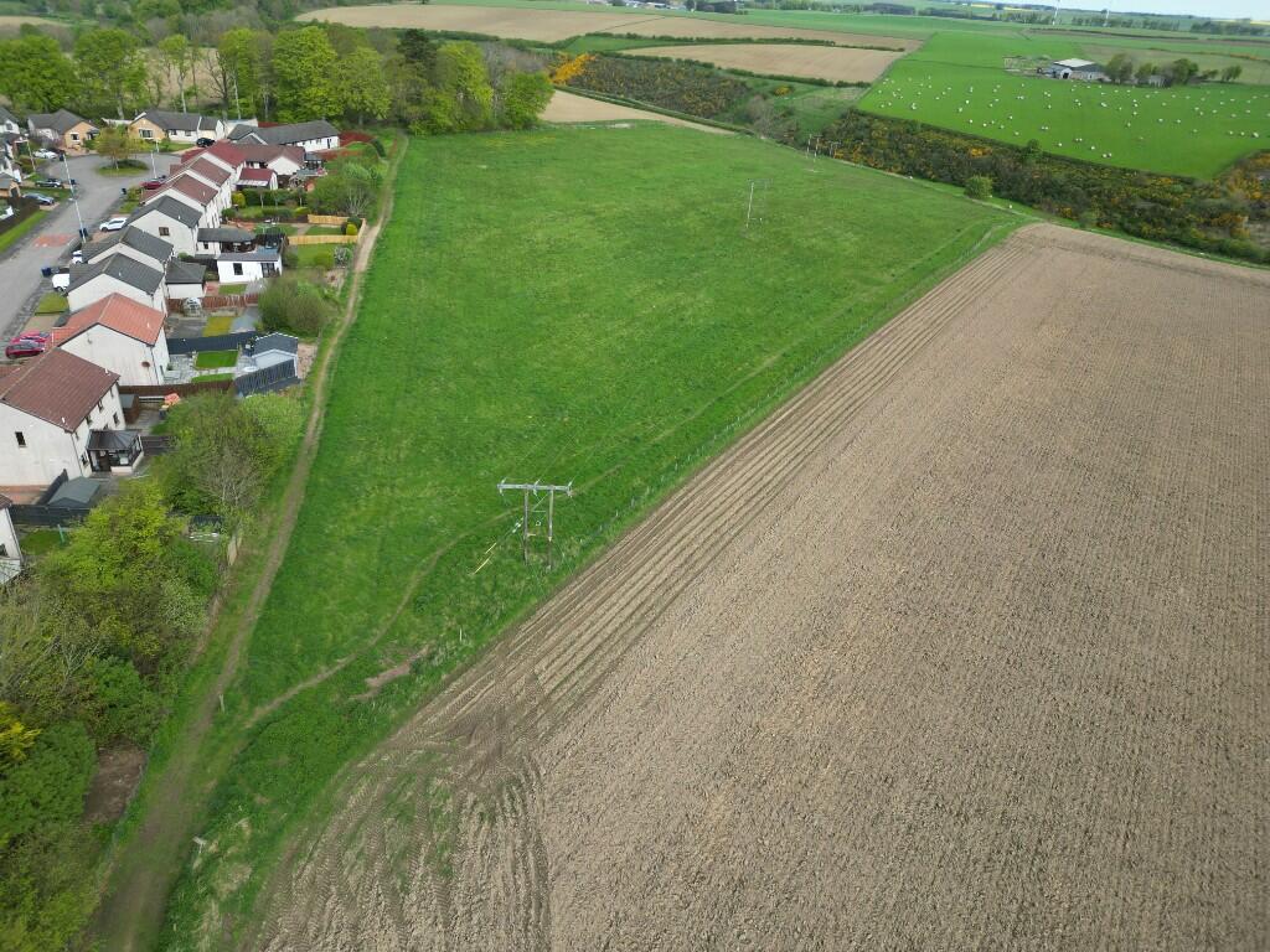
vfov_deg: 56.8
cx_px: 635
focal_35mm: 24
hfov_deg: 71.6
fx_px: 881
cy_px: 476
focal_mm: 6.72
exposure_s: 1/1000
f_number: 1.7
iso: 100
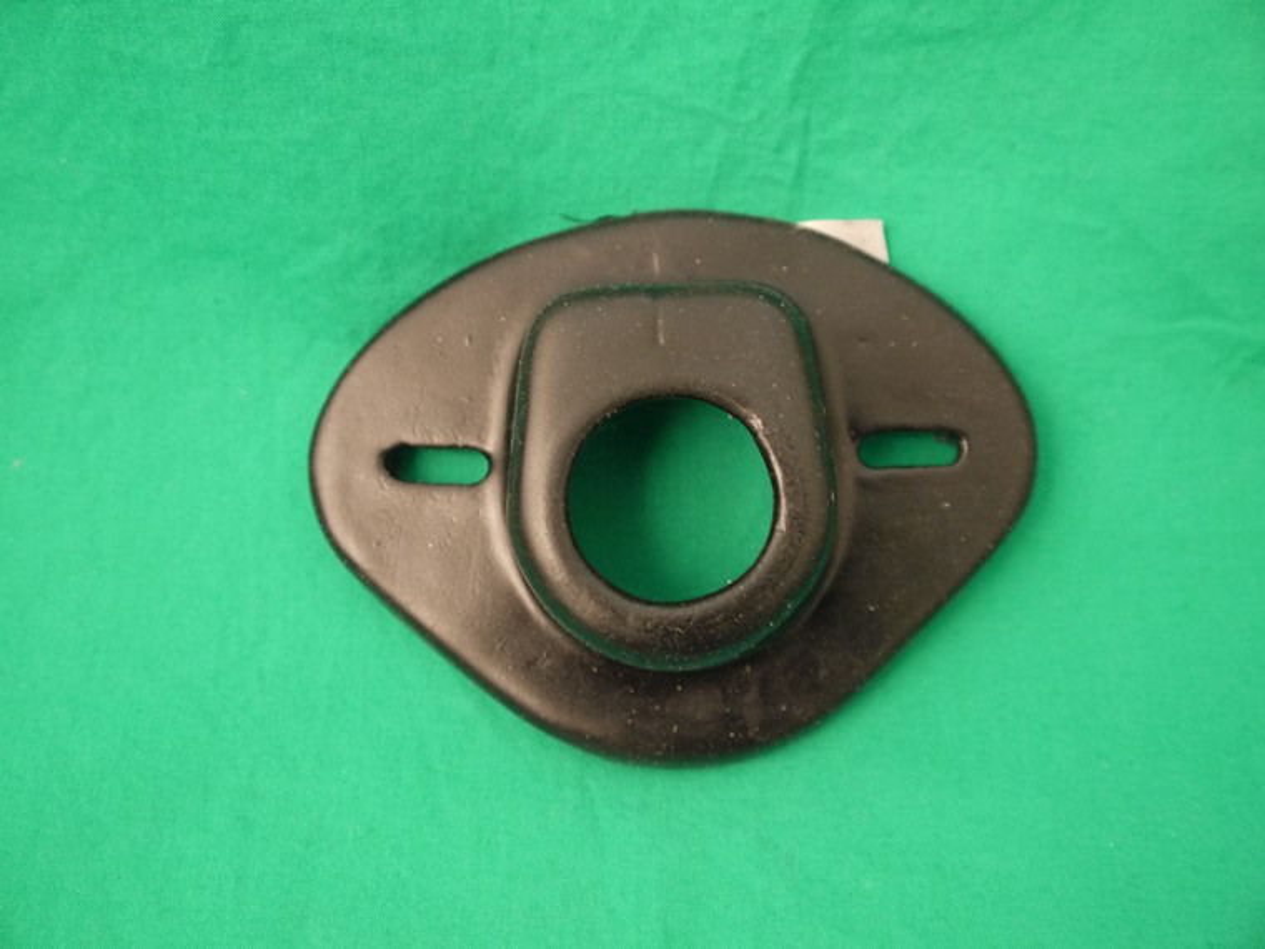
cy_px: 474
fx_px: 1827
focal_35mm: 50
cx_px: 632
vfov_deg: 29.1
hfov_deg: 38.2
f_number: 4.6
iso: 800
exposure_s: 1/30
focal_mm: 25
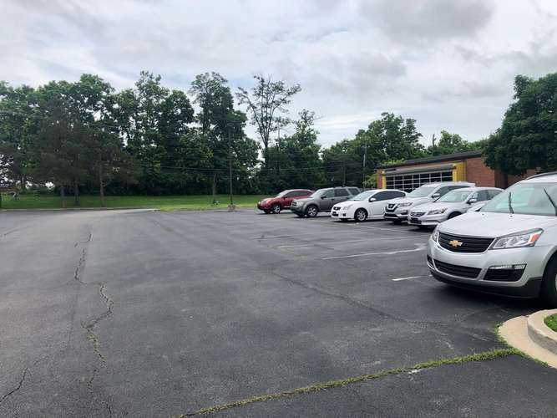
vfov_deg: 49.7
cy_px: 209
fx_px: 450
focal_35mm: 28
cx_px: 278
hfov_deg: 63.5
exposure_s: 1/2857
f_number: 1.8
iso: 20
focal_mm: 4
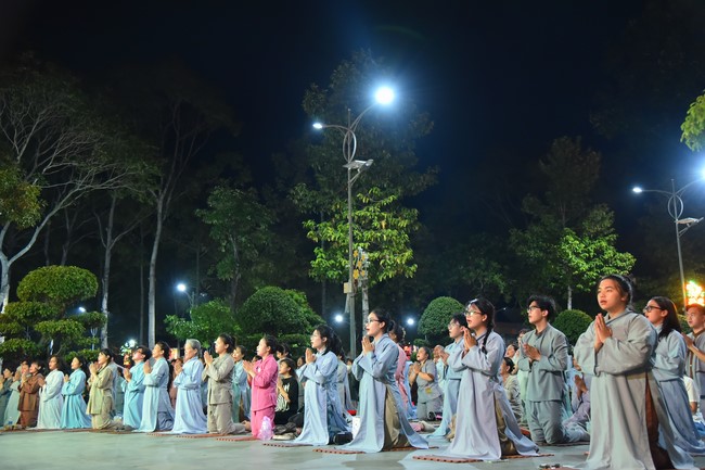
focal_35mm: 40
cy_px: 235
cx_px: 352
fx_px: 783
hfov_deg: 48.5
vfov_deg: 33.4
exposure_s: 1/50
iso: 2000
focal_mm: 40
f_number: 4.5
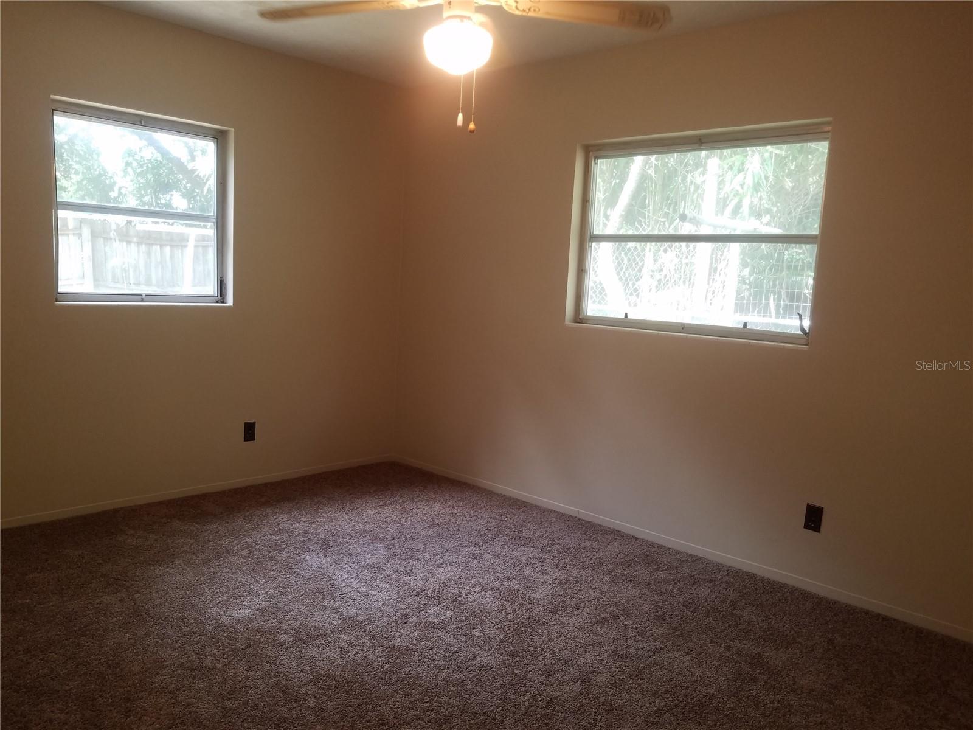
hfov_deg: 67.3
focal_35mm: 26
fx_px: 731
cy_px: 365
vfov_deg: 53.1
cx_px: 486
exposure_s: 1/40
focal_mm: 4.2
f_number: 1.7
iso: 100
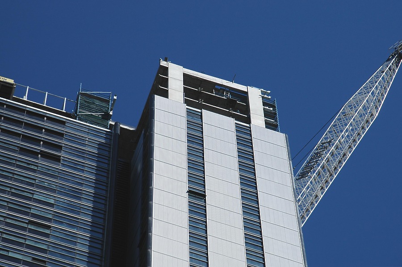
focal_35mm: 158
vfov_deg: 8.7
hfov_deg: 13.1
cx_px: 201
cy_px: 134
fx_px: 1757
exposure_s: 1/1000
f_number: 8
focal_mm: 105
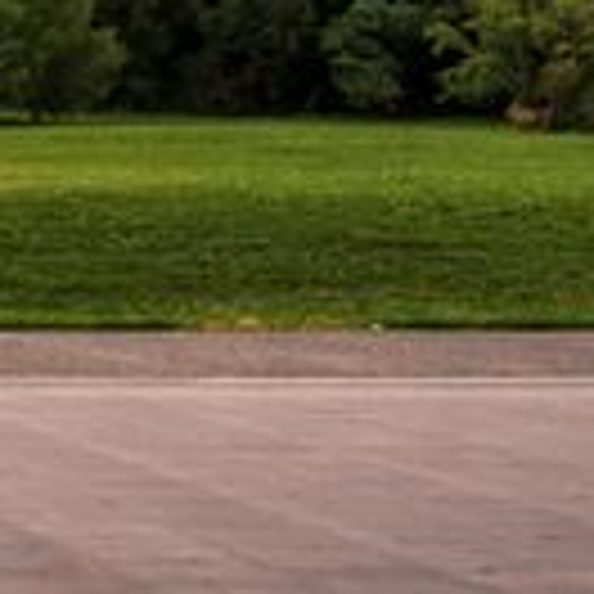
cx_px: -864
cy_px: -423
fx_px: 2970
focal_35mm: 153
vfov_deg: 10.8
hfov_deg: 9.9
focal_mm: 35
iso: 80
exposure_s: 59
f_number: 8
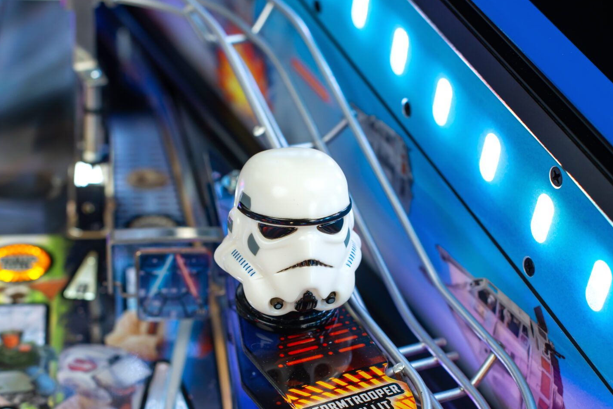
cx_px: 300
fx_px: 1226
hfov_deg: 28.1
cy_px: 282
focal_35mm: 72
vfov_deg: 18.9
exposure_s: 1/100
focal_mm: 50
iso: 320
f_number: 5.6
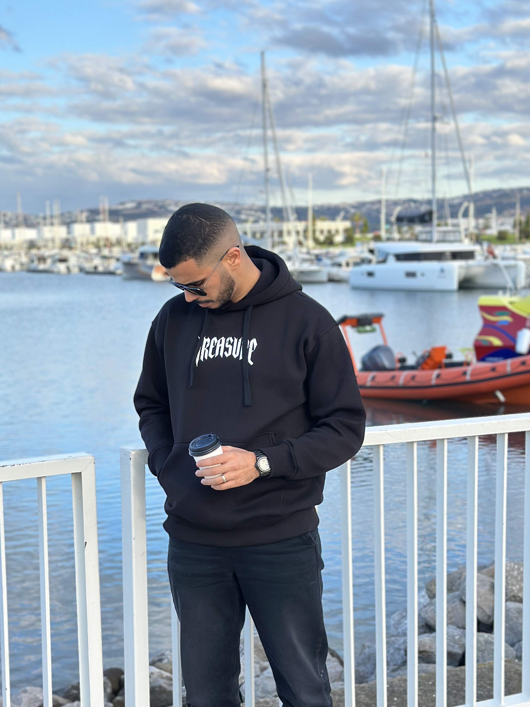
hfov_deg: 23.6
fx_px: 1266
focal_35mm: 62
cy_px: 422
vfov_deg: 31.1
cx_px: 225
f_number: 1.78
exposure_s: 1/1992
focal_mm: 6.86
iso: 80
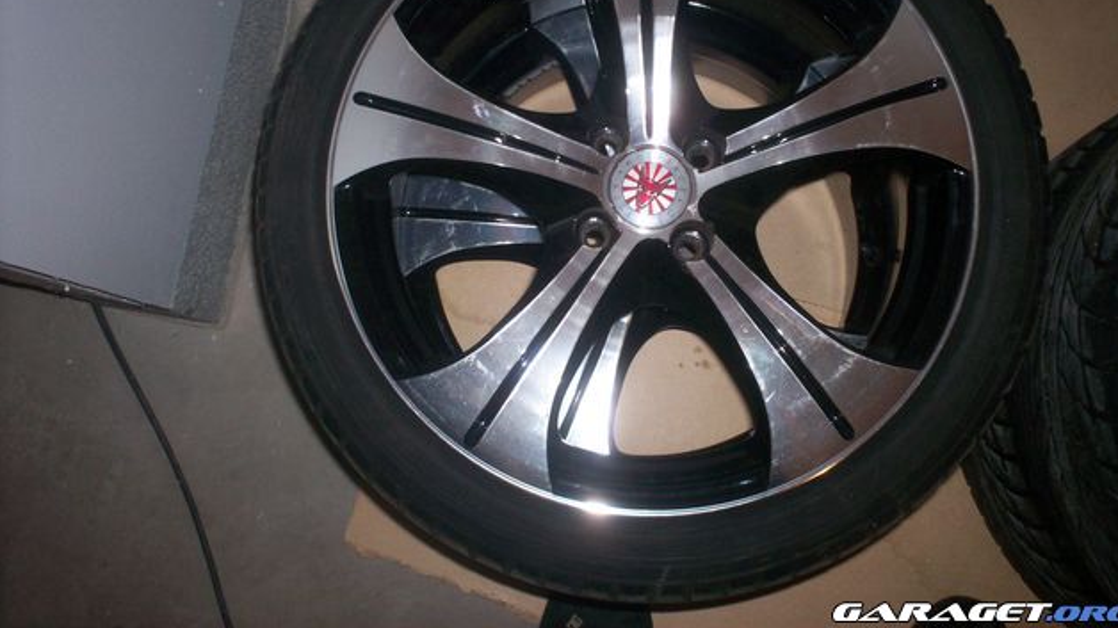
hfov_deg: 50.5
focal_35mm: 40
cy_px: 203
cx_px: 568
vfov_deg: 29.5
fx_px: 1186
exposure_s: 1/60
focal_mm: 6
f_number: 4.5
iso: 140
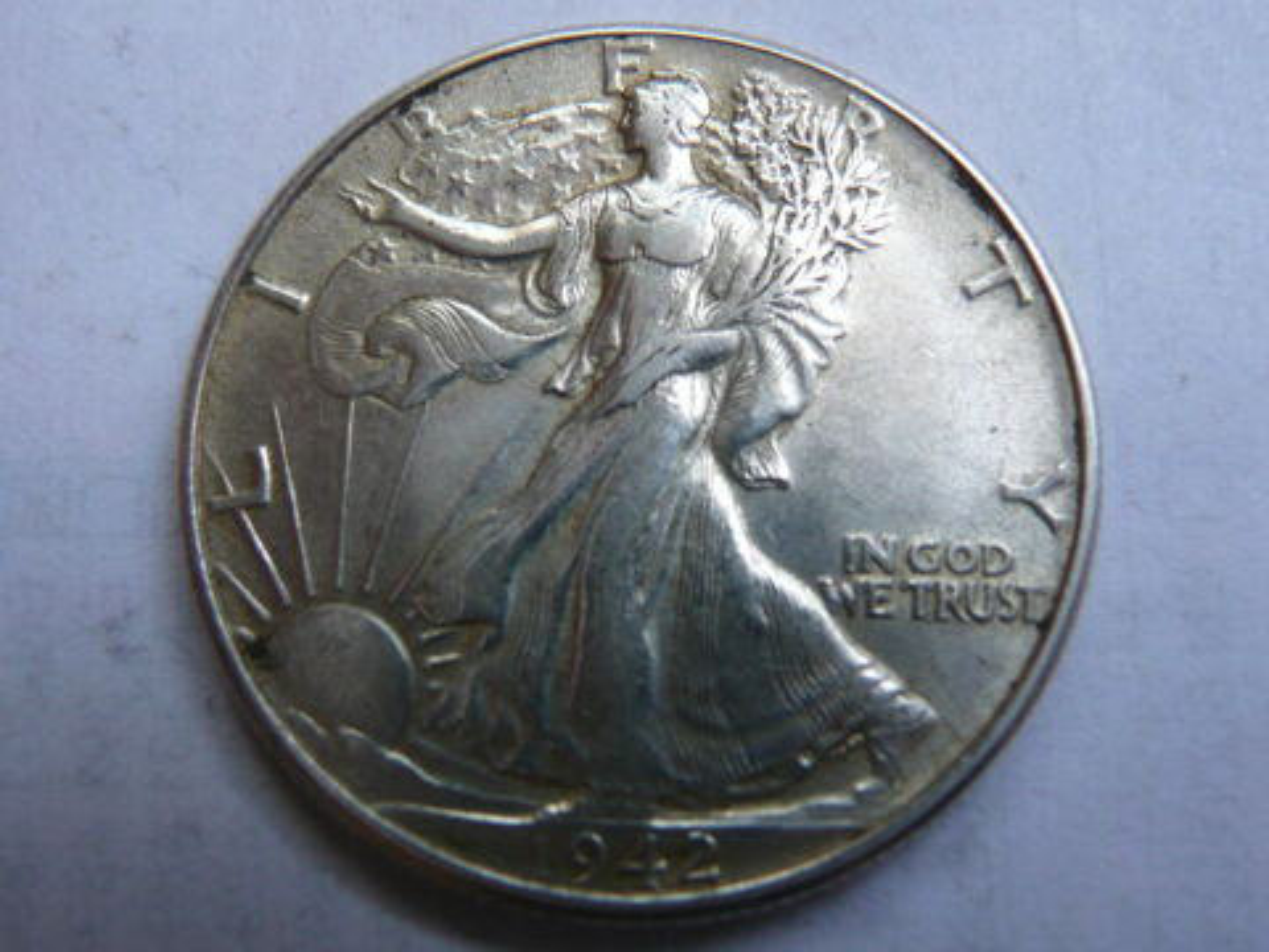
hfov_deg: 51.4
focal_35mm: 36
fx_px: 1320
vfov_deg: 39.7
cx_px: 634
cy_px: 476
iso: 125
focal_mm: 5.8
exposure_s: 1/30
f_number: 3.7
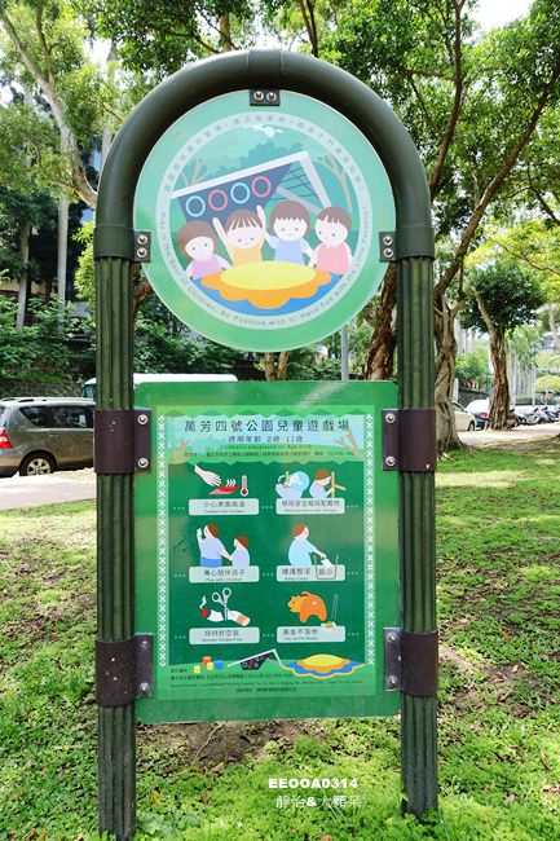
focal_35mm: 24
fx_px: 560
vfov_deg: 73.8
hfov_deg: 53.1
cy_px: 420
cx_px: 280
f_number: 4
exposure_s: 1/200
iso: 125
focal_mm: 8.8
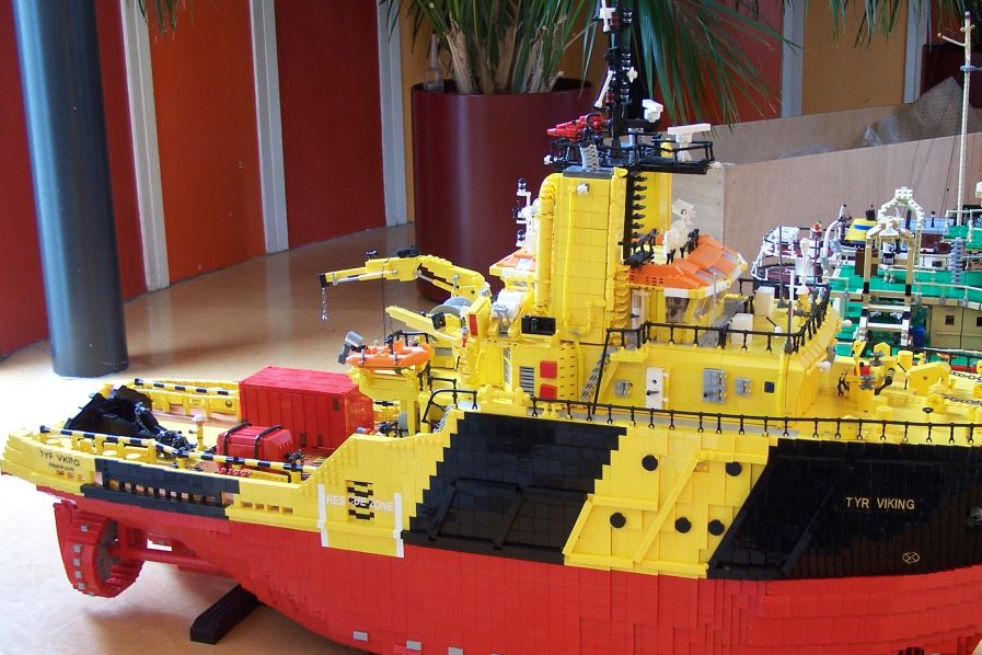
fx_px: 1555
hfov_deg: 35.0
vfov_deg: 23.8
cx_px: 551
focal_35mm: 57
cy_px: 368
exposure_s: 1/6
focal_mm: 8
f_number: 3
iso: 80
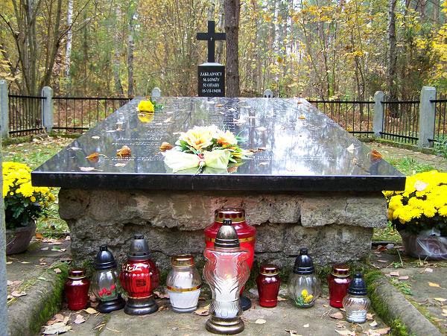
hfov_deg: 48.9
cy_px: 168
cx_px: 224
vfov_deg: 37.8
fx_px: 491
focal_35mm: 38
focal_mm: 6.3
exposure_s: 1/30
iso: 80
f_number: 2.8
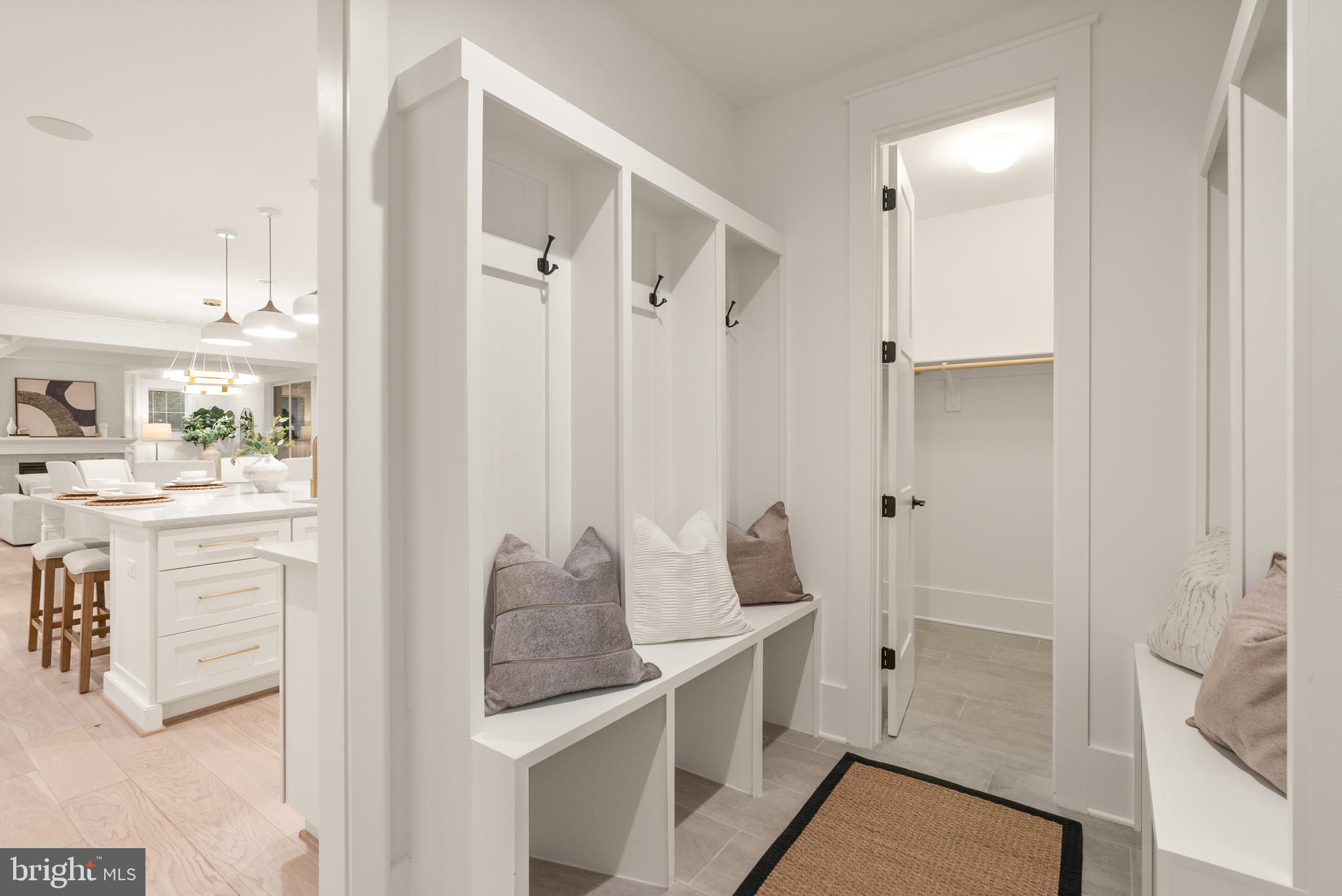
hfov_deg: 96.7
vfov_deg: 73.8
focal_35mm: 16
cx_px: 671
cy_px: 448
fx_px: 597
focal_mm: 16
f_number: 8
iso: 800
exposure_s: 1/4
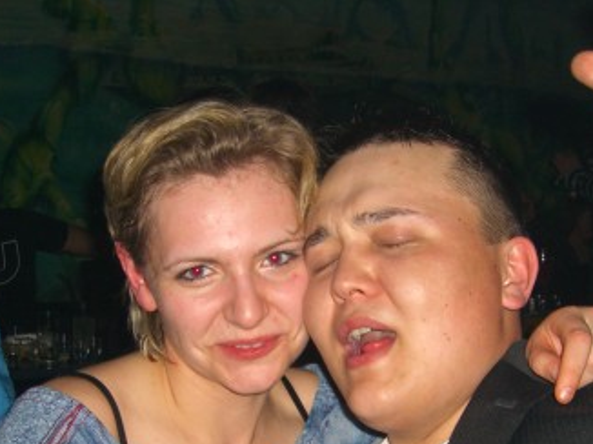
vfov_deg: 20.5
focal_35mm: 70
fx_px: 1198
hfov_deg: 27.8
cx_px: 317
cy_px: 408
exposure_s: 1/60
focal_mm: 7.9
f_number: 2.8
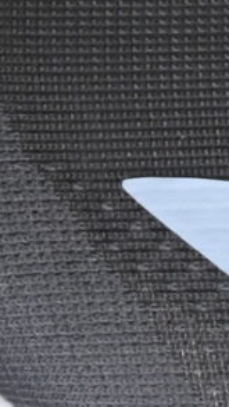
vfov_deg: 3.1
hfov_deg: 1.7
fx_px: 7407
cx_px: 1167
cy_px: -195
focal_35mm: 685
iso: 160
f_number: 7.1
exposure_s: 1/80
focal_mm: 50
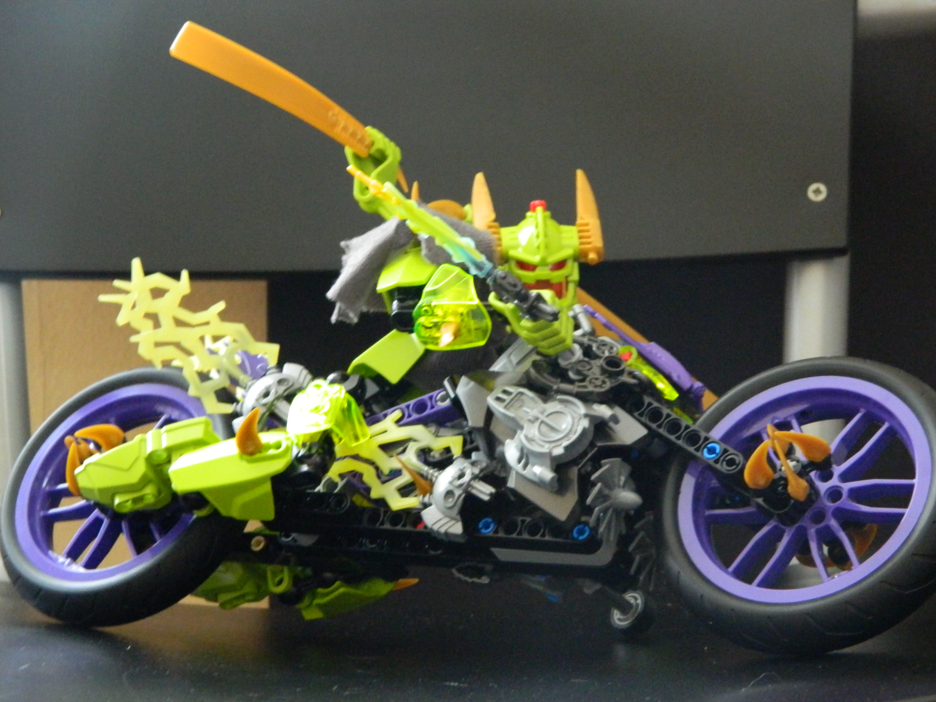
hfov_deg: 19.1
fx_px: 2785
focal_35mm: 103
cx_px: 468
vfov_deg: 14.4
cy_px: 351
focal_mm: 18.6
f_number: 4.5
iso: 800
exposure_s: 1/10
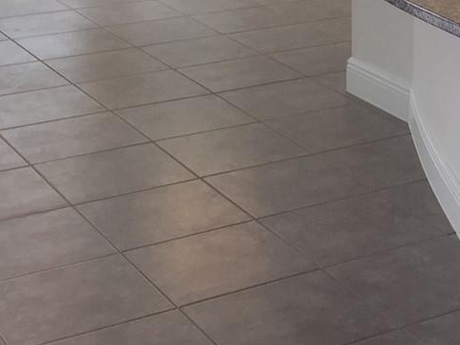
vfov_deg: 14.7
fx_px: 1290
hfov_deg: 19.3
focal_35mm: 97
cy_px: -84
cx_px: 513
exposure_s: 1/60
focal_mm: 4.15
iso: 32
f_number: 2.2
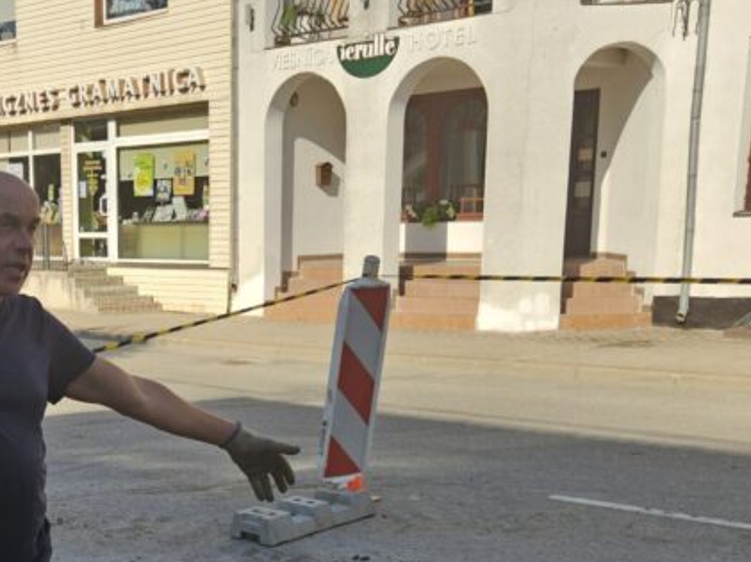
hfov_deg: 33.2
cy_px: 483
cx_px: 132
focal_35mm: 56
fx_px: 1214
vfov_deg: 25.4
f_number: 1.8
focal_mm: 5.4
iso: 25
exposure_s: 1/1468
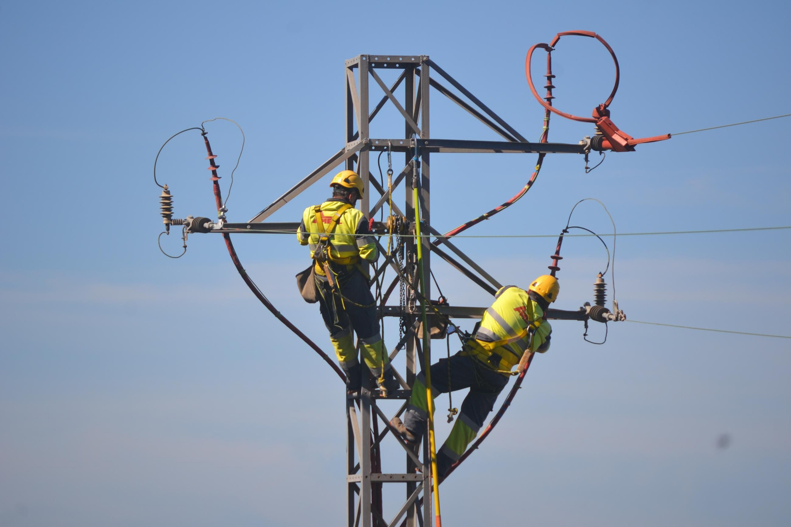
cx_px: 396
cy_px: 264
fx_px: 6590
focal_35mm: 300
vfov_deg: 4.6
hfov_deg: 6.9
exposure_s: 1/500
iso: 100
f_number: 5.6
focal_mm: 200
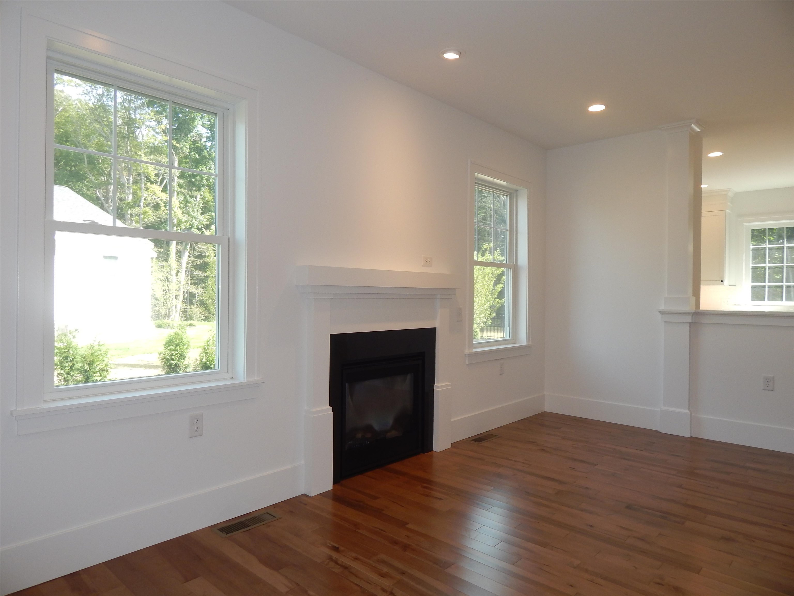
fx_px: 528
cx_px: 397
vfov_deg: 58.9
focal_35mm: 23
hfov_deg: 73.9
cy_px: 298
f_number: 3
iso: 125
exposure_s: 1/80
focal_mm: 4
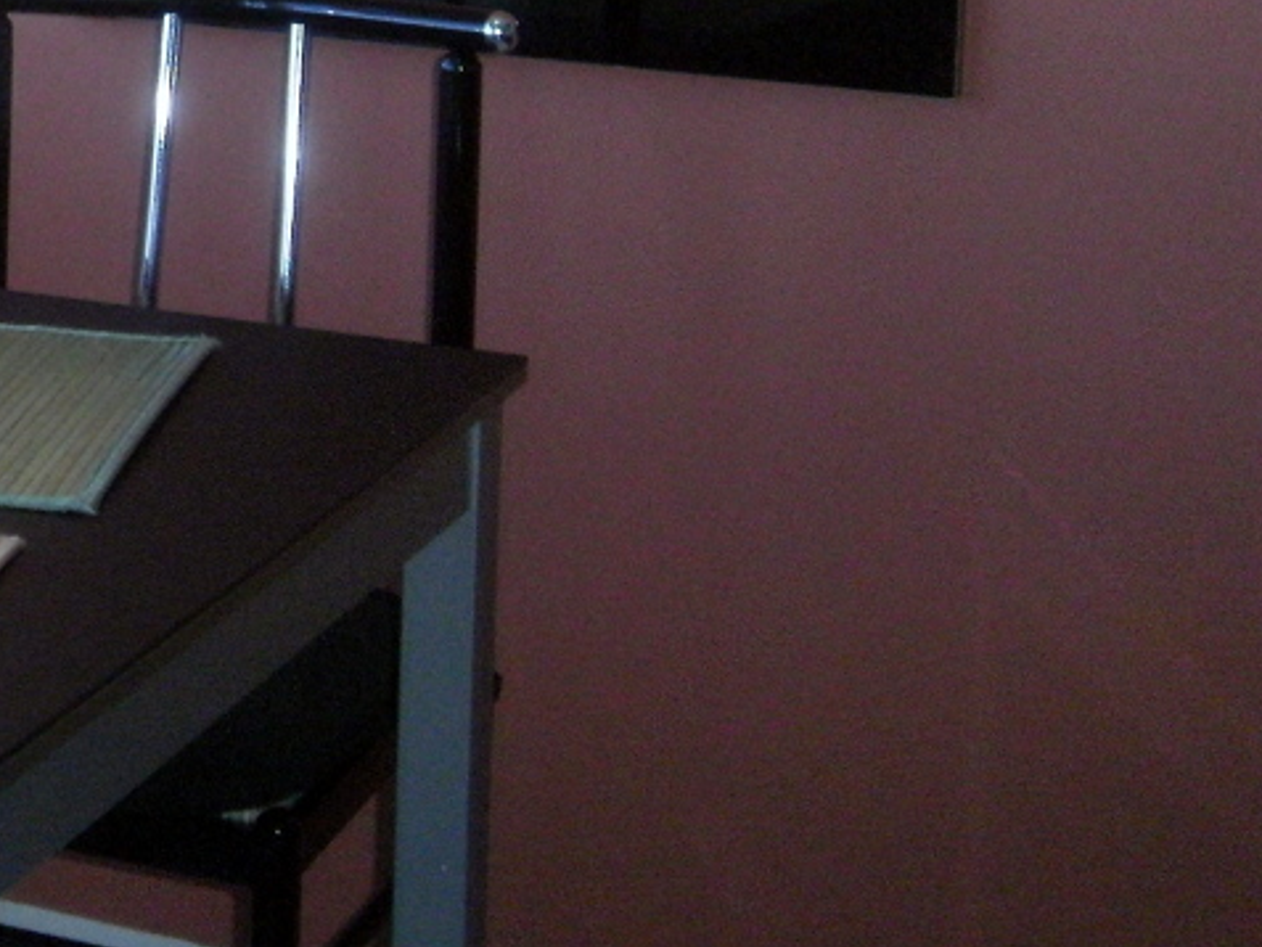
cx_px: -177
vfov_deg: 15.3
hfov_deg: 20.0
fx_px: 3391
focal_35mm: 93
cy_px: -233
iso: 400
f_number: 3.1
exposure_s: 1/400
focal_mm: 6.51
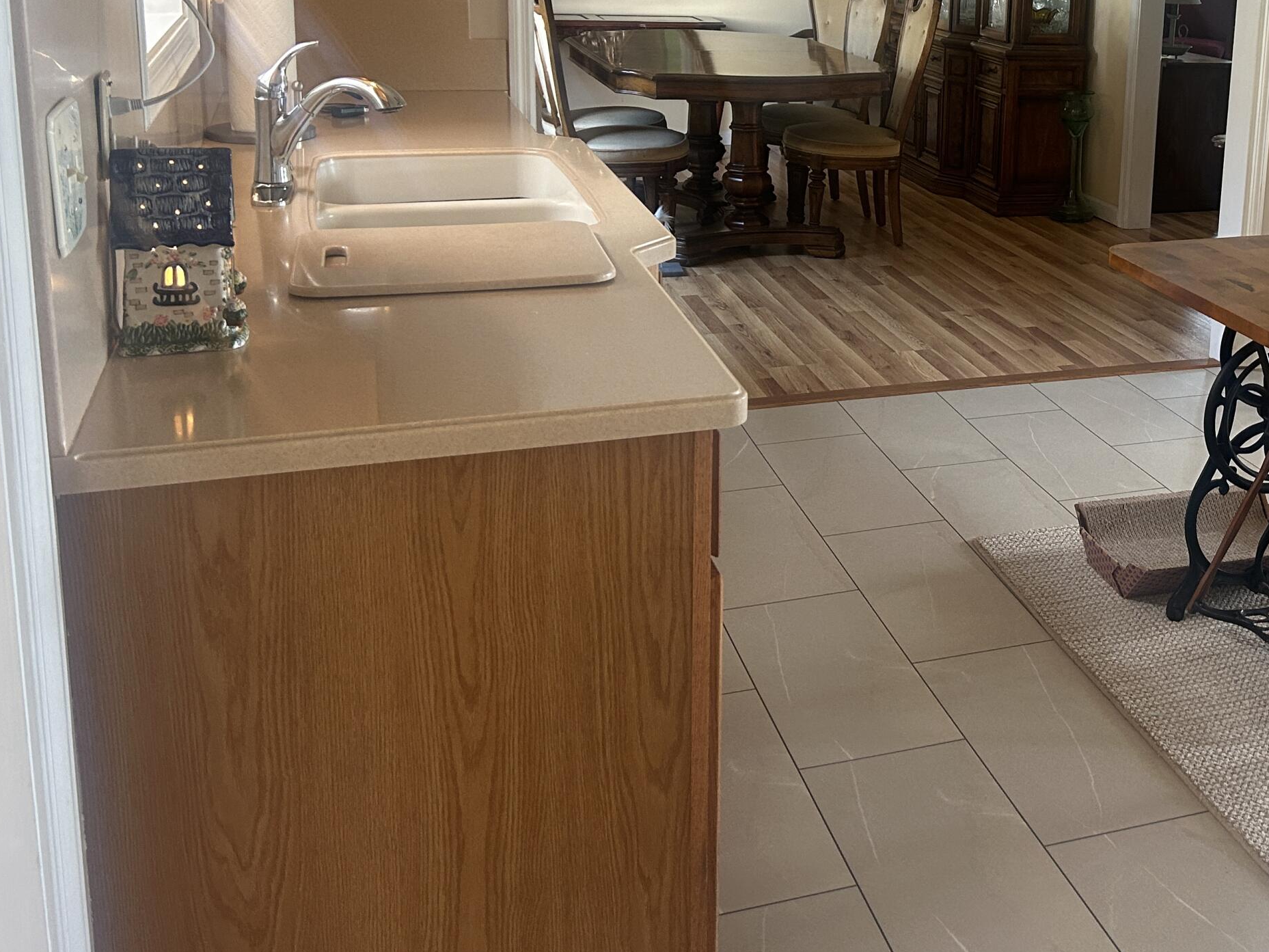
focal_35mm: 42
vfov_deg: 33.6
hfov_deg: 43.2
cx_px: 973
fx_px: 1540
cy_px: 220
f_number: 1.5
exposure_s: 1/60
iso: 200
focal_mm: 5.7
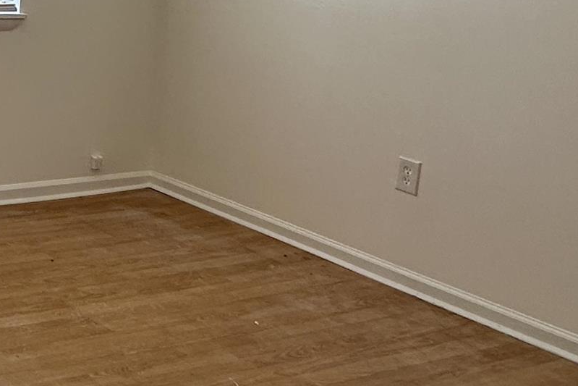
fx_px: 899
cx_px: -201
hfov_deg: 28.3
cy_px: 4
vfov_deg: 23.3
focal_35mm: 56
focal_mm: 2.22
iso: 40
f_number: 2.2
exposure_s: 1/145
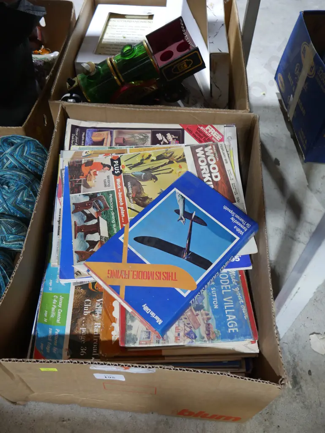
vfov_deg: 56.8
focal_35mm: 32
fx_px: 400
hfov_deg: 44.2
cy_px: 216
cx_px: 162
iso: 640
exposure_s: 1/60
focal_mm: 16
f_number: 3.6
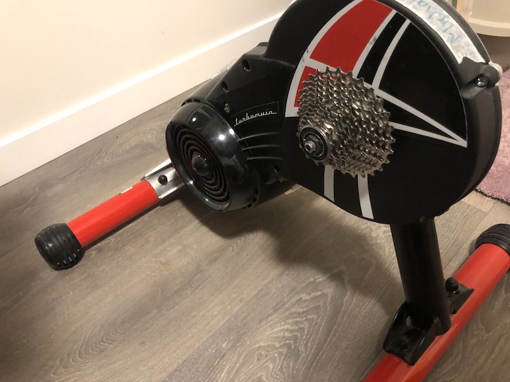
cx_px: 255
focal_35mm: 28
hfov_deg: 63.4
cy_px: 191
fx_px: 413
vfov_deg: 49.7
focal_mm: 4
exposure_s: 1/4
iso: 125
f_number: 1.8
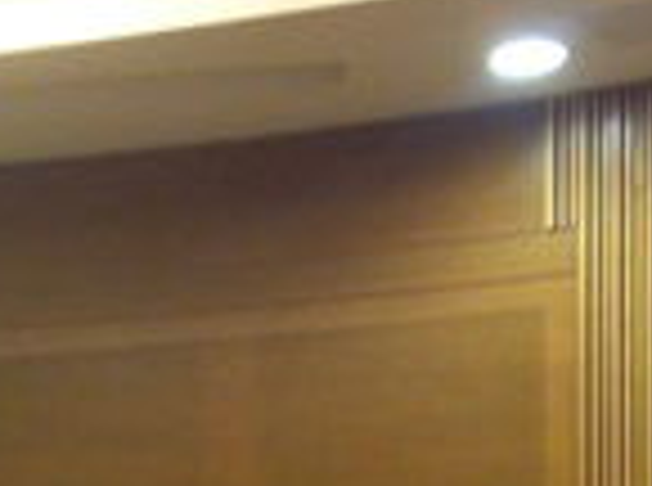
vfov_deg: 9.1
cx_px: -382
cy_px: 900
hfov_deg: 12.1
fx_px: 2912
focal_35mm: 155
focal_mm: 3.85
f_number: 2.8
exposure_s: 1/15
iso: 100
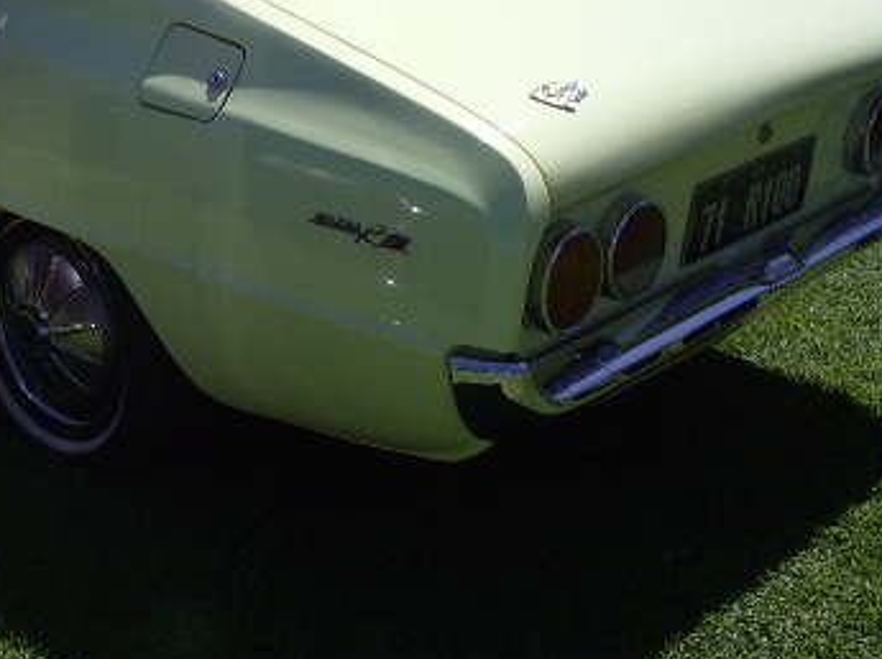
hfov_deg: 29.3
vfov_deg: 22.4
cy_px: 202
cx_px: 212
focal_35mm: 65
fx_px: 1654
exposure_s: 1/1000
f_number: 4.3
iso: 80
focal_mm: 5.8
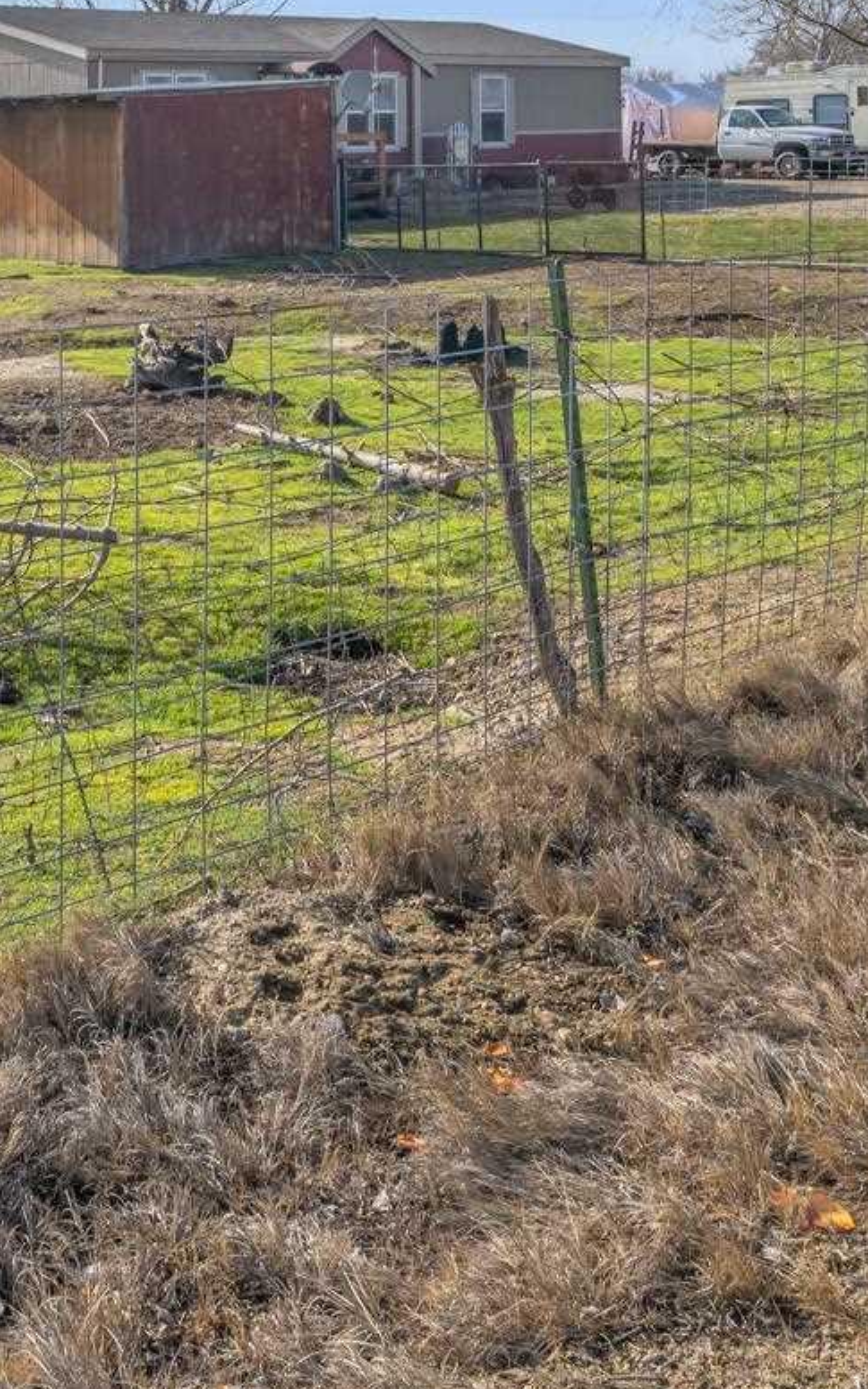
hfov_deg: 25.7
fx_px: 1741
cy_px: 298
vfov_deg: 41.8
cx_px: -115
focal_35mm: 46
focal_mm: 14
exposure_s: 1/250
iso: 100
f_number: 10
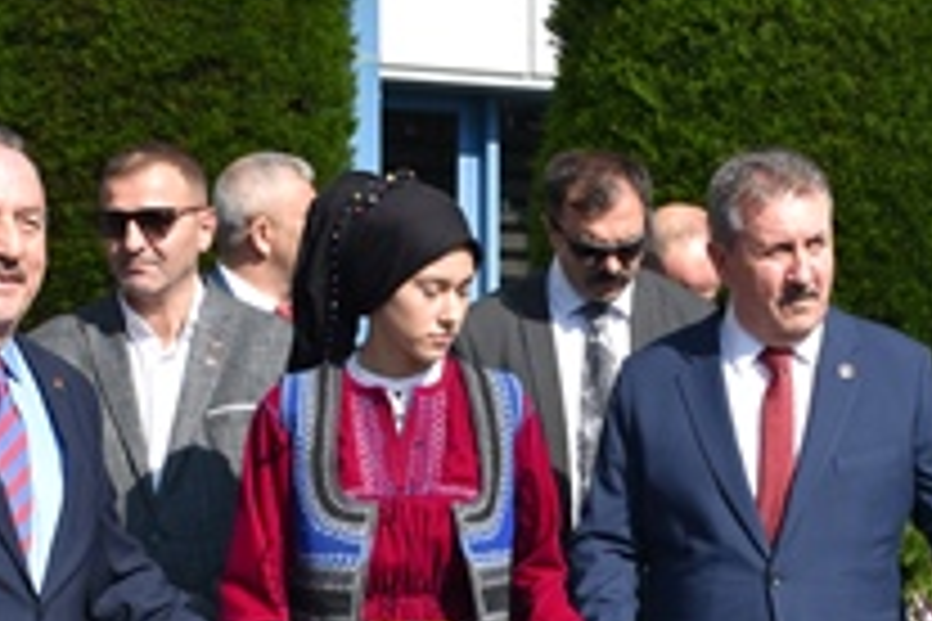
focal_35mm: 132
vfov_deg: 10.3
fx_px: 3417
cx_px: 689
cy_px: 648
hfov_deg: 15.5
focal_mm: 26
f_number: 8
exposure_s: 1/500
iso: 220
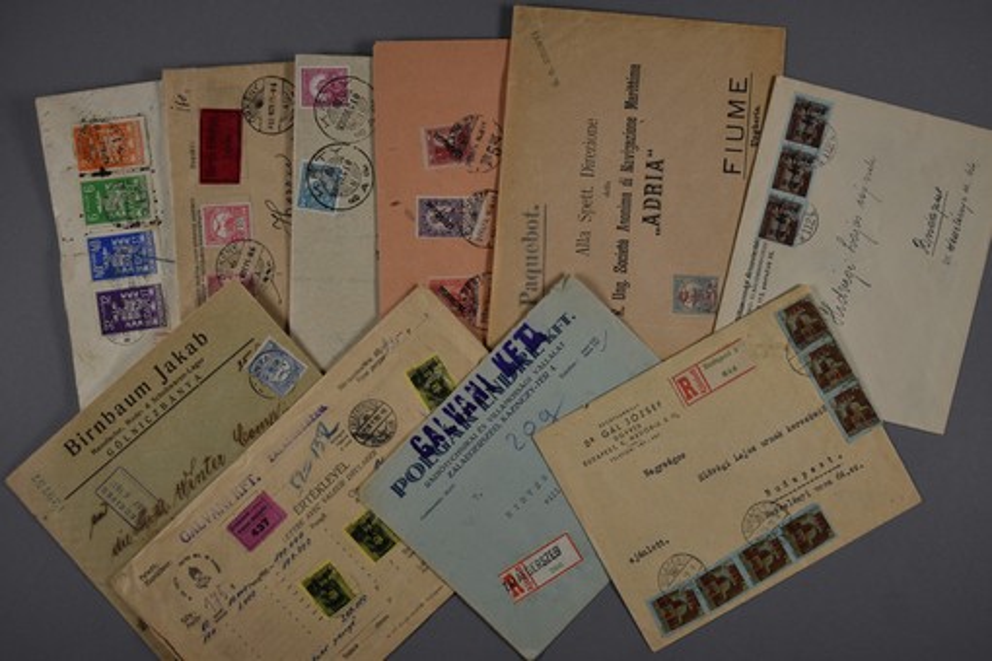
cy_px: 330
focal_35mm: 48
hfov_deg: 41.1
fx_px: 1323
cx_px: 496
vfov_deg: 28.1
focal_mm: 32
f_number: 4.5
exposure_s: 1/250
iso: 100
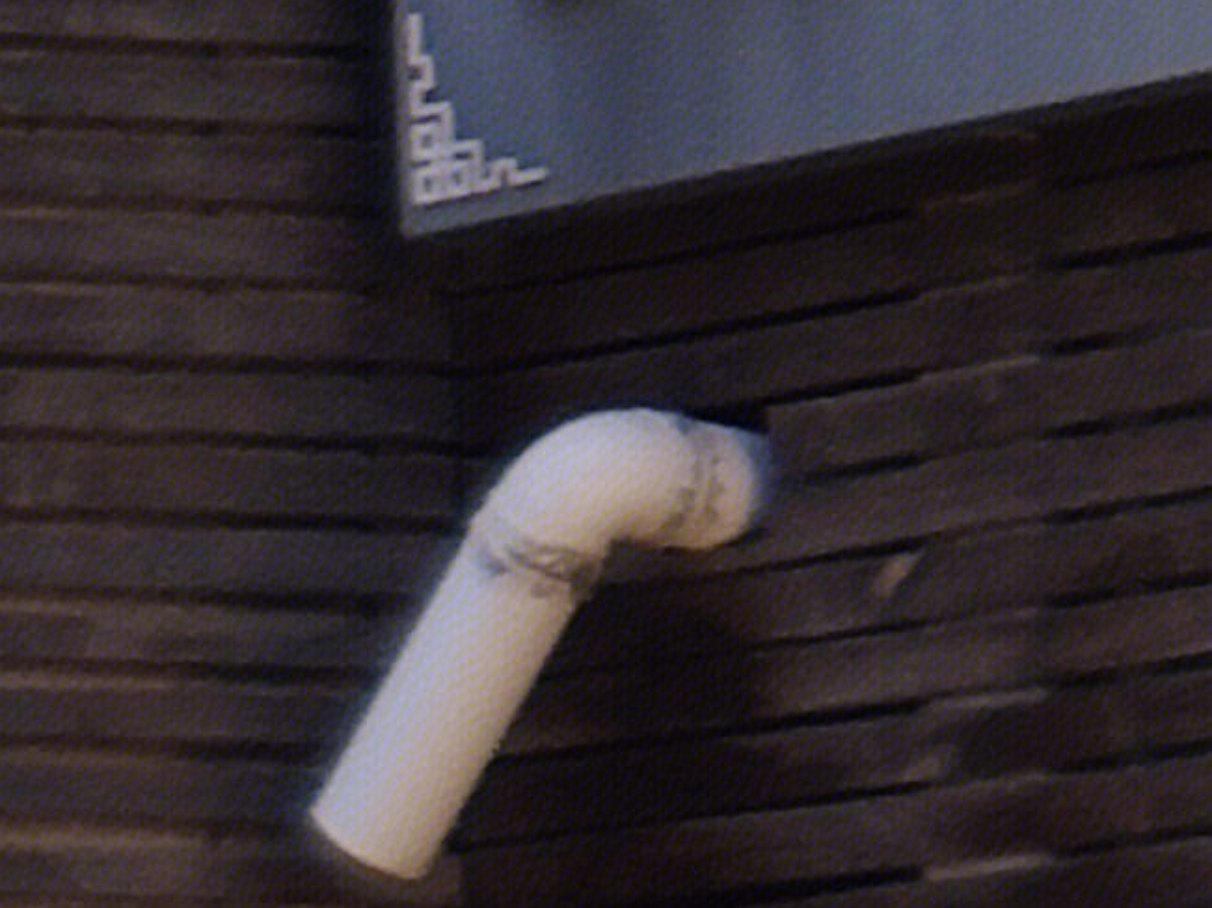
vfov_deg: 2.3
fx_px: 22789
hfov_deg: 3.0
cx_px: -1912
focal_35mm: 651
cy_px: 1355
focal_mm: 6.22
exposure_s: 1/384
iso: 100
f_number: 2.2
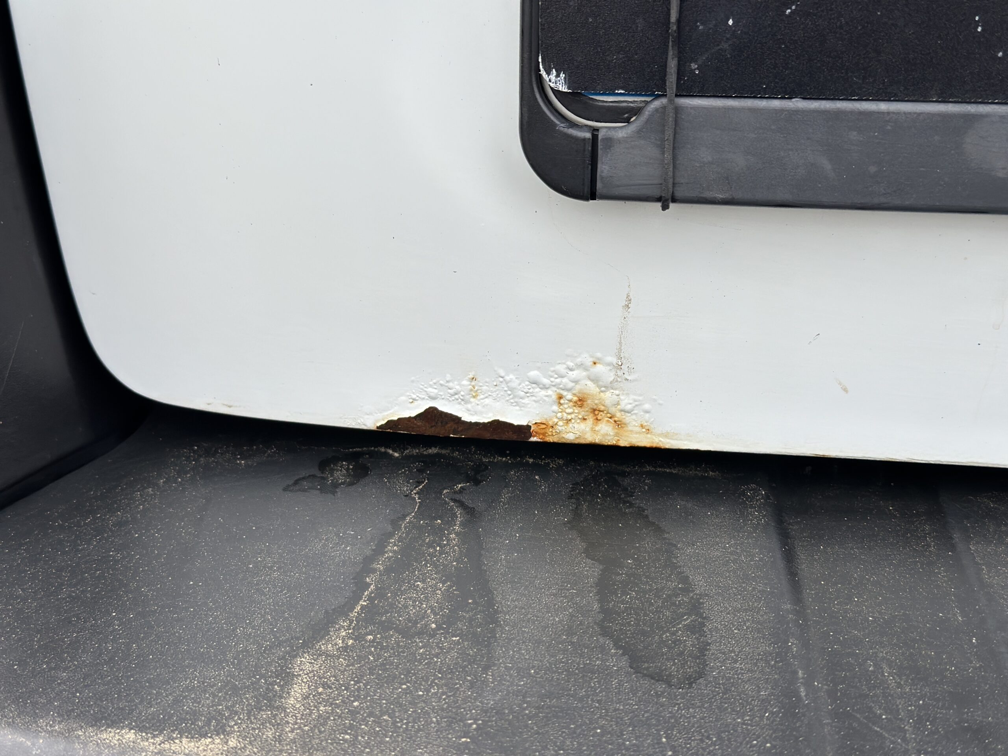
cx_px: 504
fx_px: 1398
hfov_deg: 39.7
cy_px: 378
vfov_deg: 30.3
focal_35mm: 48
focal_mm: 6.86
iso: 80
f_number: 1.78
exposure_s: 1/858
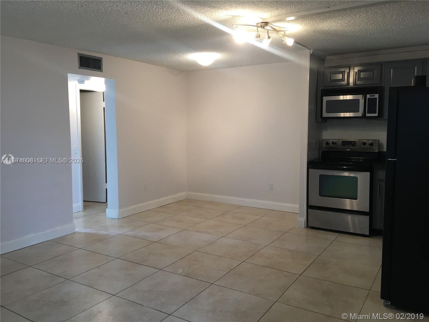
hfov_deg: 61.7
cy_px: 161
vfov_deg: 48.2
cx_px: 214
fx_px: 359
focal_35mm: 29
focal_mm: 4.15
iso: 40
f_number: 2.2
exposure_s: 1/17
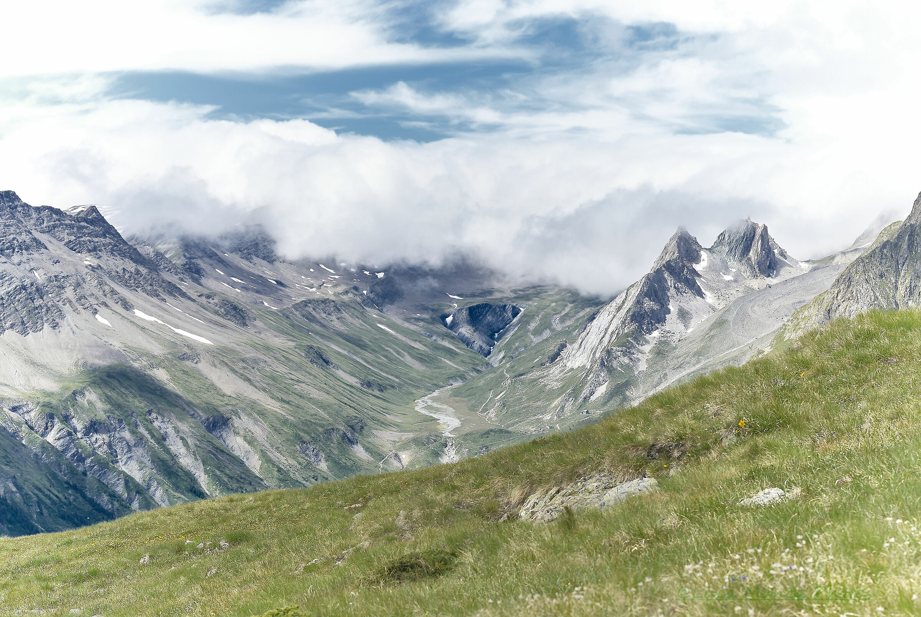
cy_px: 308
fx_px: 1921
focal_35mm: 75
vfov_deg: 18.2
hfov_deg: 27.0
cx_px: 460
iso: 100
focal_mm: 50
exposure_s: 1/250
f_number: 7.1
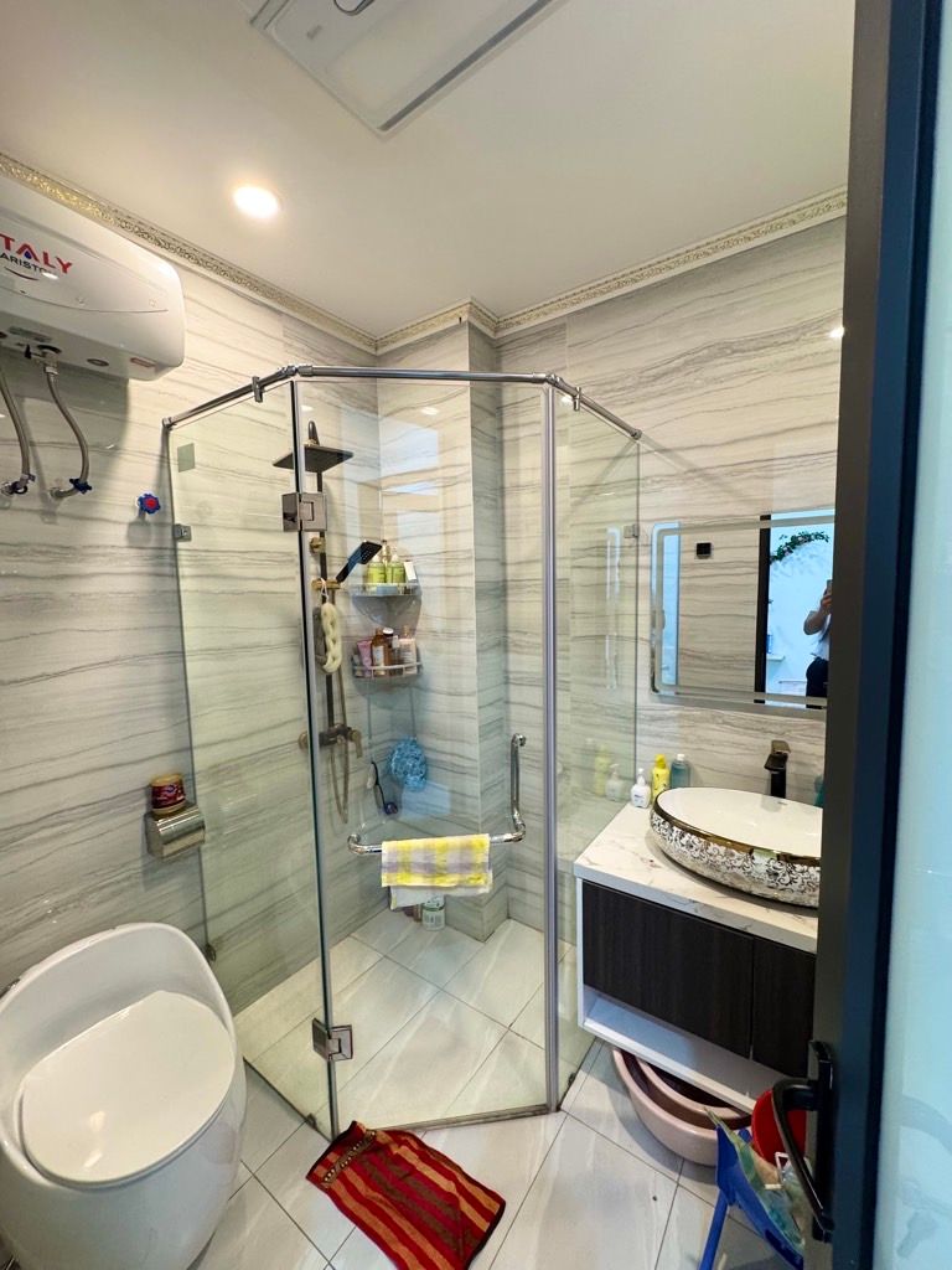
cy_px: 635
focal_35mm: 14
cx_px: 476
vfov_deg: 102.1
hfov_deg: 85.7
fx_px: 513
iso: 200
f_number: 2.2
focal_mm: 2.22
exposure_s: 1/50
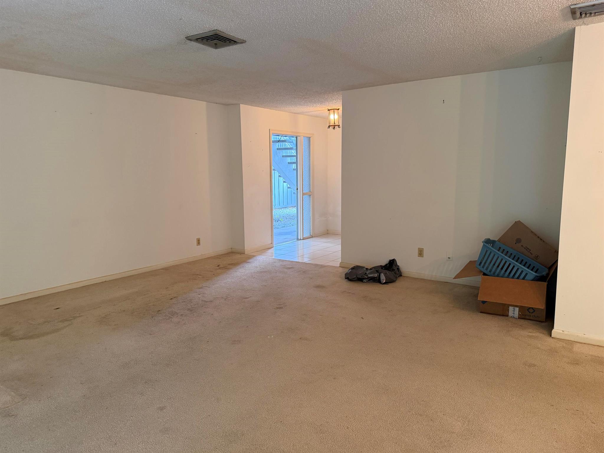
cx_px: 302
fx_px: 419
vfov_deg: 56.8
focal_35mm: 24
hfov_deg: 71.6
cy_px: 226
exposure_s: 1/60
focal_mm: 6.76
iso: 320
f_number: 1.78
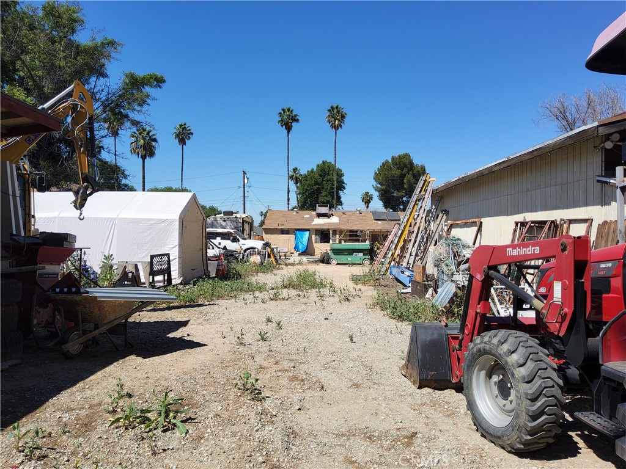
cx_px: 313
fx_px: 452
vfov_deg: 54.9
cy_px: 234
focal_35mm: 25
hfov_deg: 69.4
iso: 32
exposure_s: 1/1686
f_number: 2
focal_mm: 3.08
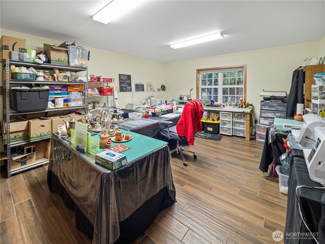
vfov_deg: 85.7
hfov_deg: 102.1
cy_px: 122
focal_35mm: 14
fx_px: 131
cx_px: 162
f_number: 4
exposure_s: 1/3
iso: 100
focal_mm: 7
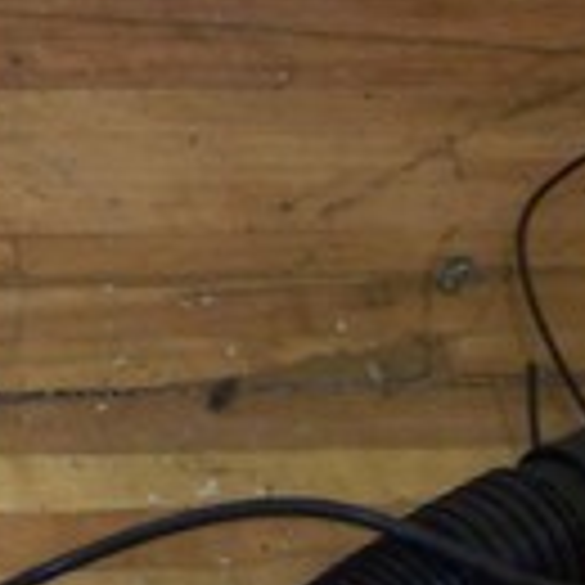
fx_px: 3269
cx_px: -796
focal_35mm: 171
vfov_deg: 10.2
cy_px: 299
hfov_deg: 9.2
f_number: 2.8
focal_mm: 5.85
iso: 200
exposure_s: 1/30
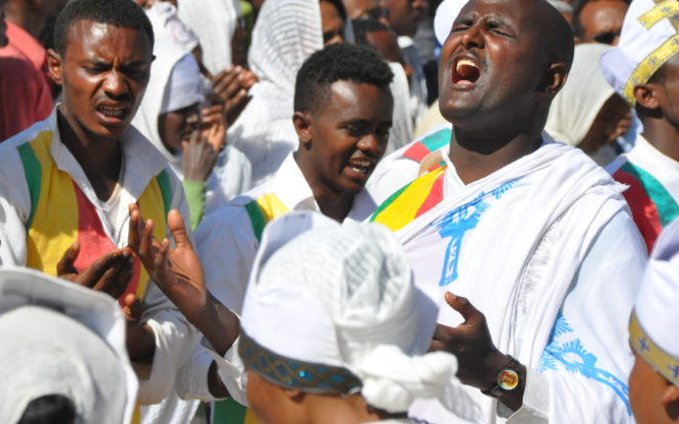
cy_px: 187
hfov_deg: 6.2
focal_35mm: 339
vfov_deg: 3.9
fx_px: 6266
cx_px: 287
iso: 1600
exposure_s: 1/2500
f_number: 13
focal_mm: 185
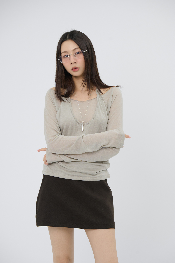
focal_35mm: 130
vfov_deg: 15.8
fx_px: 949
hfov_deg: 10.5
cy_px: 132
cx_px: 88
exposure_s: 1/125
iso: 400
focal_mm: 130
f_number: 5.6
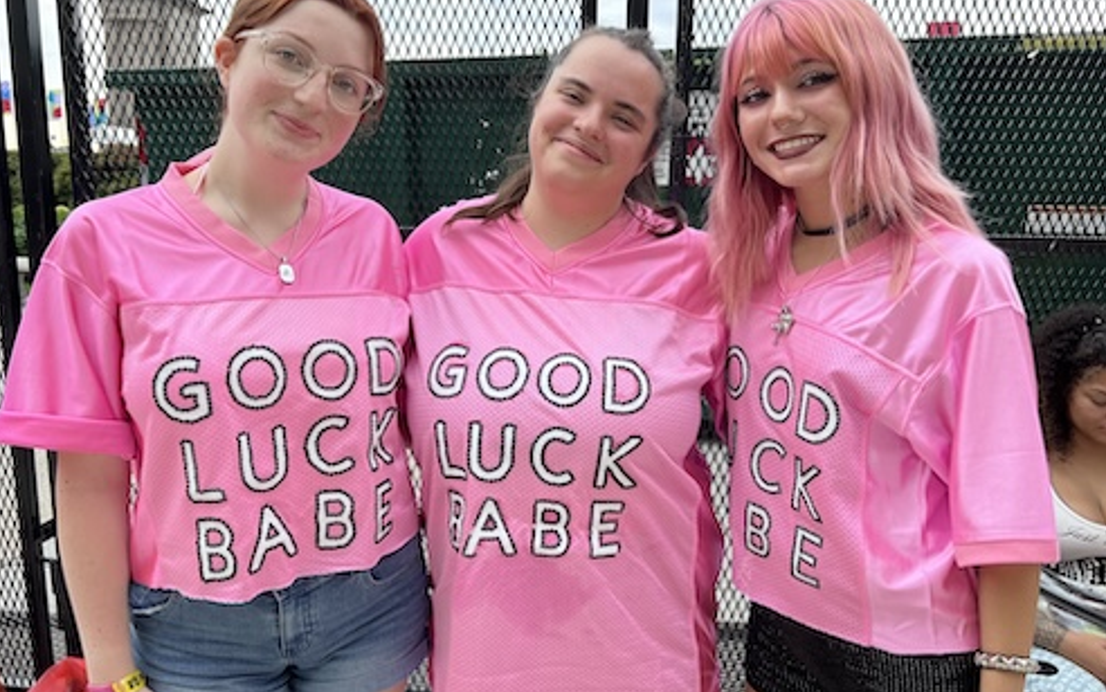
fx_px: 844
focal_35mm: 28
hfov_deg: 66.4
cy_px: 327
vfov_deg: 44.6
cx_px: 557
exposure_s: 1/434
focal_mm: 5.7
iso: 50
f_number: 1.5
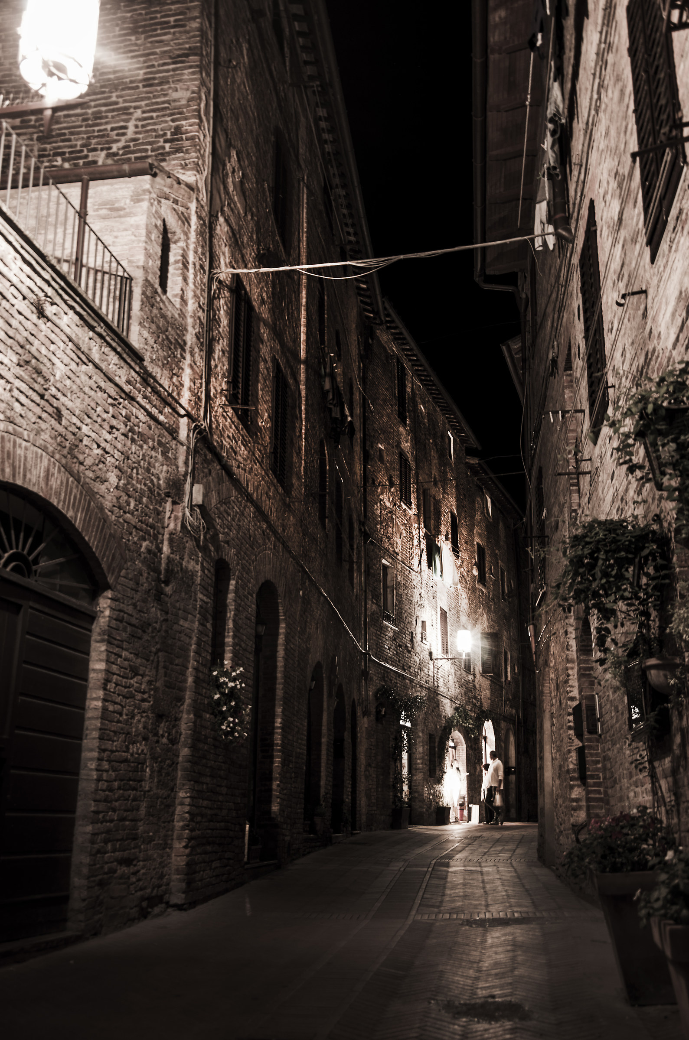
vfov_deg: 60.4
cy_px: 520
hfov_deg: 42.1
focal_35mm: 31
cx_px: 344
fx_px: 894
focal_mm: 21
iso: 160
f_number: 5
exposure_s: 2
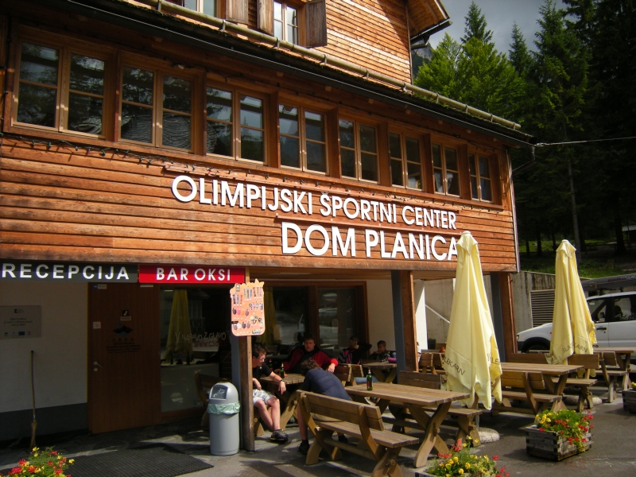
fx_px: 514
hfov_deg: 63.4
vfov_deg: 49.7
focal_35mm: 28
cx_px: 318
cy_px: 238
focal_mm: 4.7
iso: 64
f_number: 5.6
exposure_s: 1/133
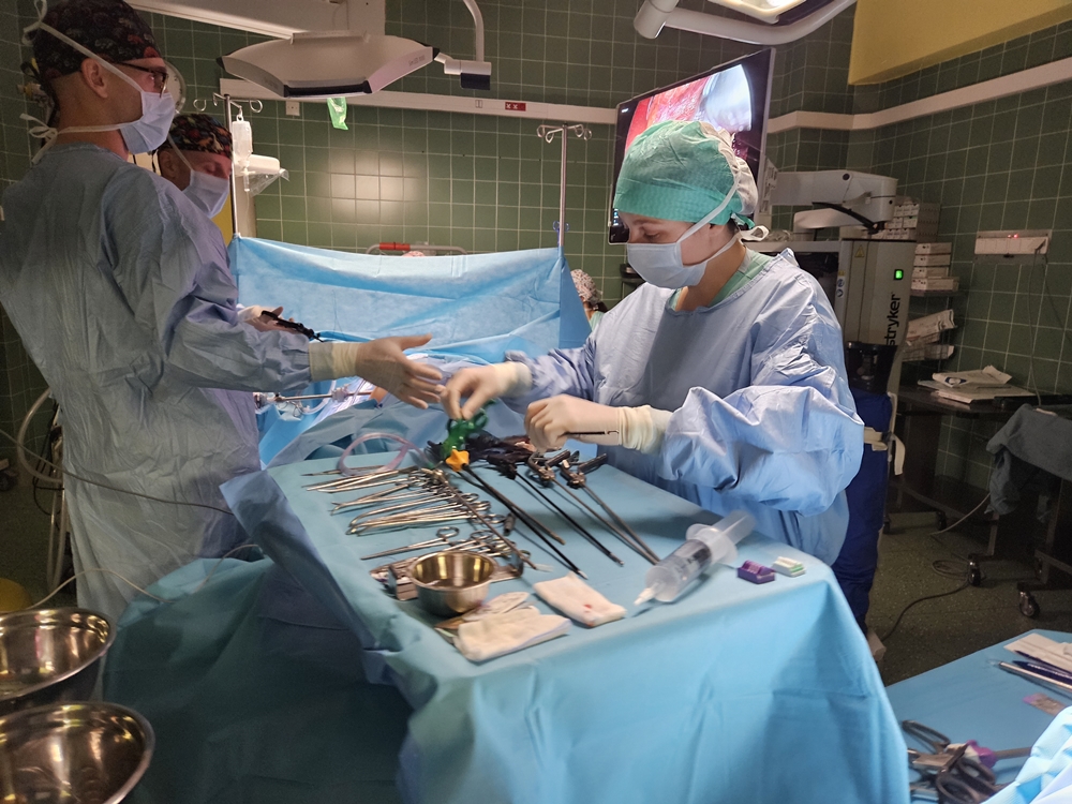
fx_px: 712
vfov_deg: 58.9
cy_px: 402
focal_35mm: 23
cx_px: 536
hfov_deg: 73.9
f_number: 1.8
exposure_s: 1/33.3
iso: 640
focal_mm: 5.4
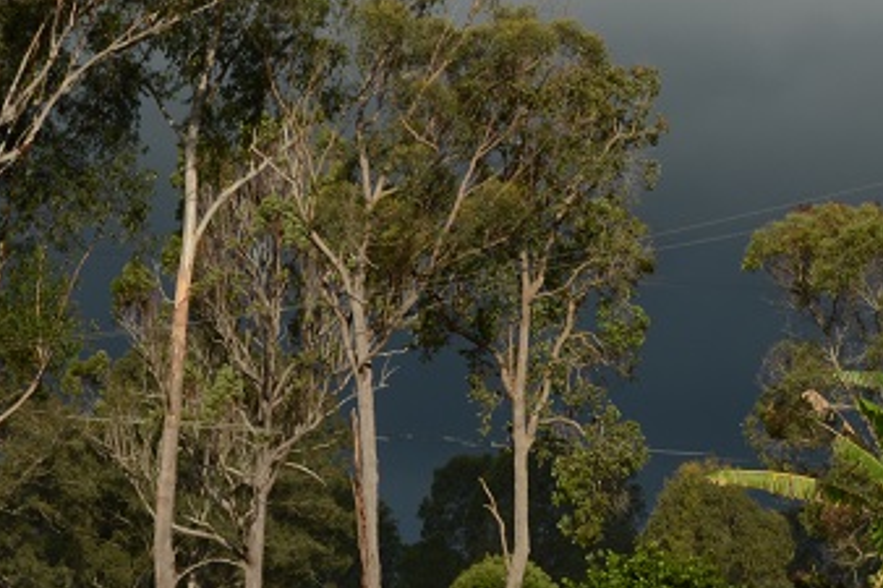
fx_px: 4780
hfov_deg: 10.5
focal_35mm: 195
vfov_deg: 7.0
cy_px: -68
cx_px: 575
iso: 100
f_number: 16
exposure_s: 1/100
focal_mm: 44
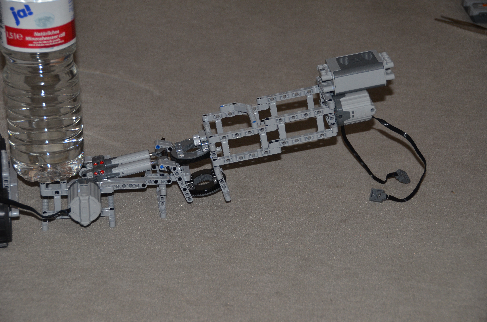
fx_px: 1215
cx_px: 244
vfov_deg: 15.1
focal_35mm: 90
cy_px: 161
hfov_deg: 22.7
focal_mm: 60
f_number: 4.8
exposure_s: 1/60
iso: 400
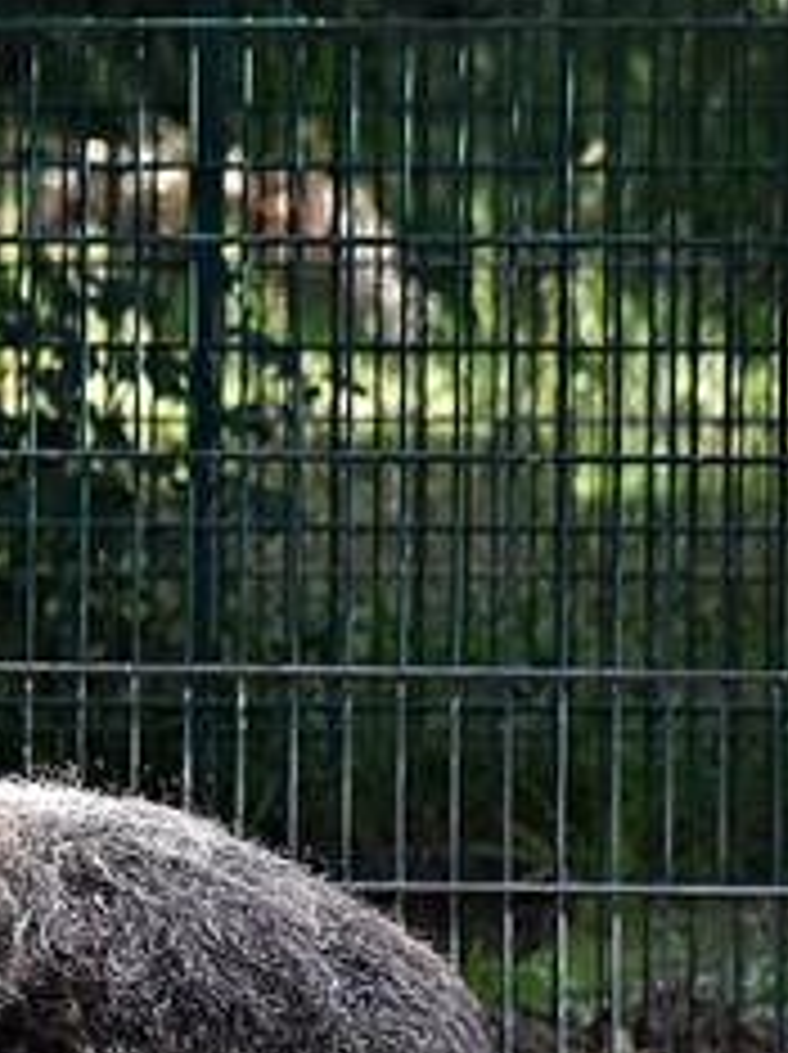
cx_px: -540
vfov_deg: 2.2
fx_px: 26911
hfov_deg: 1.7
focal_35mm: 885
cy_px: 718
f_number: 5.6
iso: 800
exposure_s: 1/800
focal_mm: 140
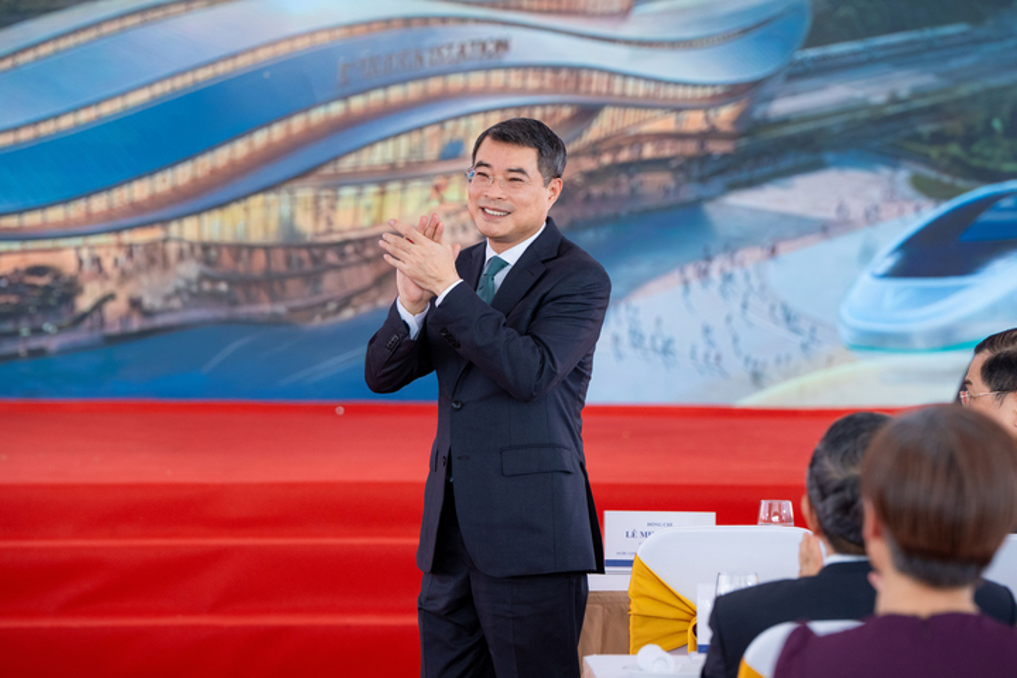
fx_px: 4378
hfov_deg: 13.2
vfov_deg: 8.9
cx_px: 508
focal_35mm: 155
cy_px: 339
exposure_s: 1/500
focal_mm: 155
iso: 1600
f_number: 5
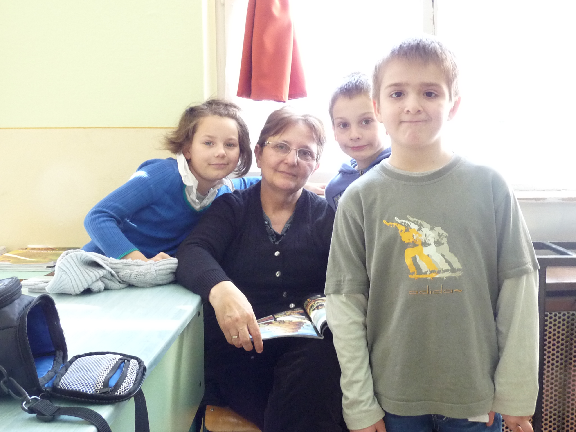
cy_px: 216
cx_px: 288
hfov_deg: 47.9
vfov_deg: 36.8
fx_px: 649
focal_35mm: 39
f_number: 2.8
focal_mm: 4.8
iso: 320
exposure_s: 1/30
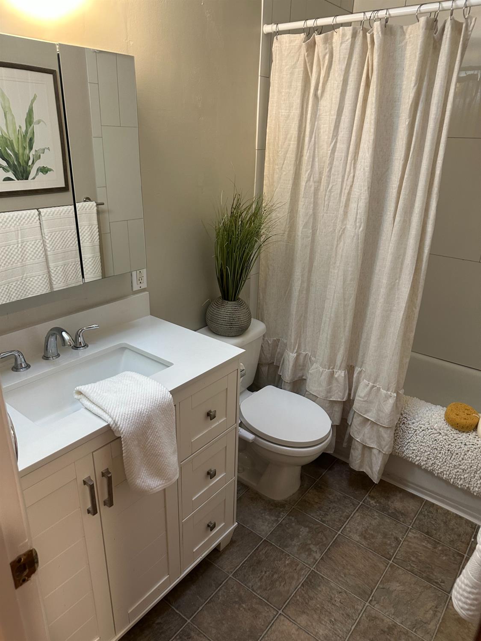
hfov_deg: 56.8
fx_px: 445
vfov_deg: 71.6
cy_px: 320
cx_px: 240
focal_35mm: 24
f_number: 1.78
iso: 250
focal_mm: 6.86
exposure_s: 1/60
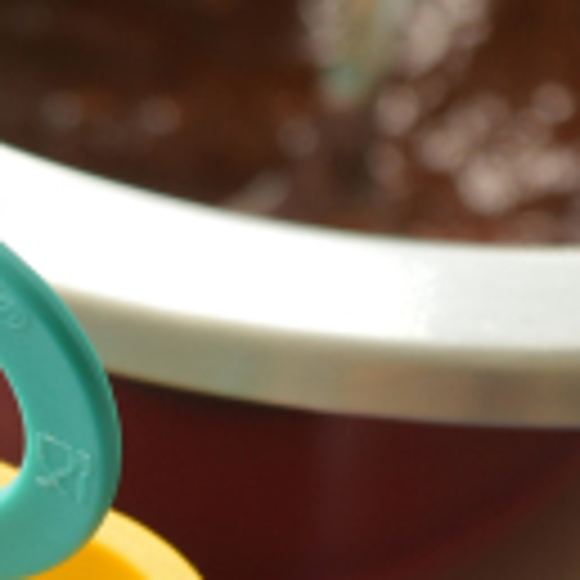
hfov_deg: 5.6
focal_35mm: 312
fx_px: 5914
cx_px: 81
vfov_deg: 5.6
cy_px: 926
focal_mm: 48
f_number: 5.3
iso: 100
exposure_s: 1/20
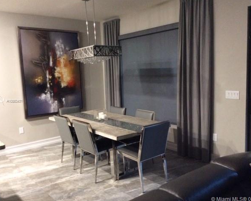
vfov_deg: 43.4
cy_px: 101
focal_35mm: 34
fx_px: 253
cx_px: 133
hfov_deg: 52.8
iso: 320
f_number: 2.4
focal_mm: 3.3
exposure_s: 1/15
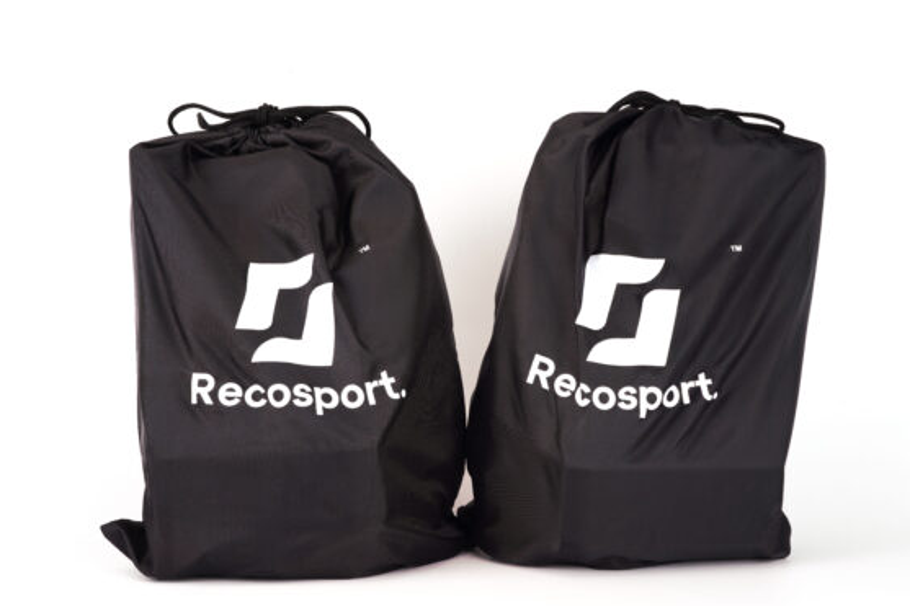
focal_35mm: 56
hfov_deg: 35.6
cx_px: 474
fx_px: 1415
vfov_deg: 24.2
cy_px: 322
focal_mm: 52
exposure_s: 1/160
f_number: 11
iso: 100
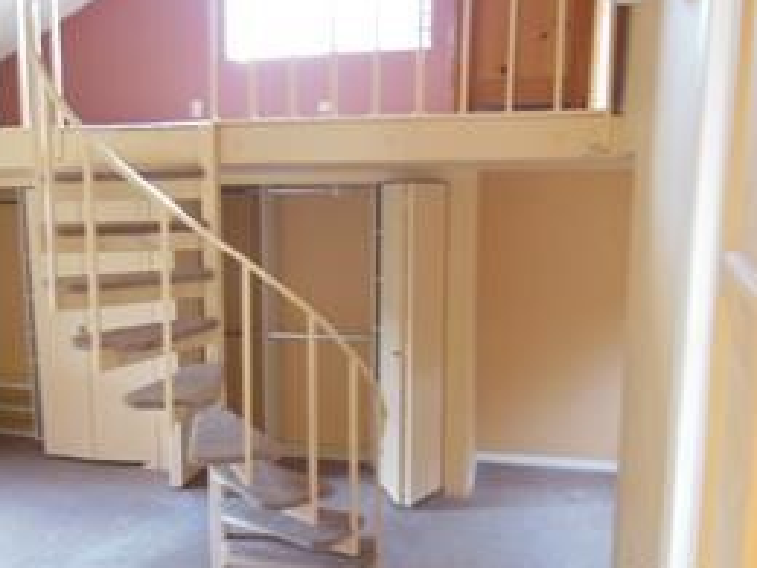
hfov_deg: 48.6
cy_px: 344
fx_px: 831
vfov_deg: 37.6
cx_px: 298
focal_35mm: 38
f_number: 3.7
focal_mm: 5.2
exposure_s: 1/2
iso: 400
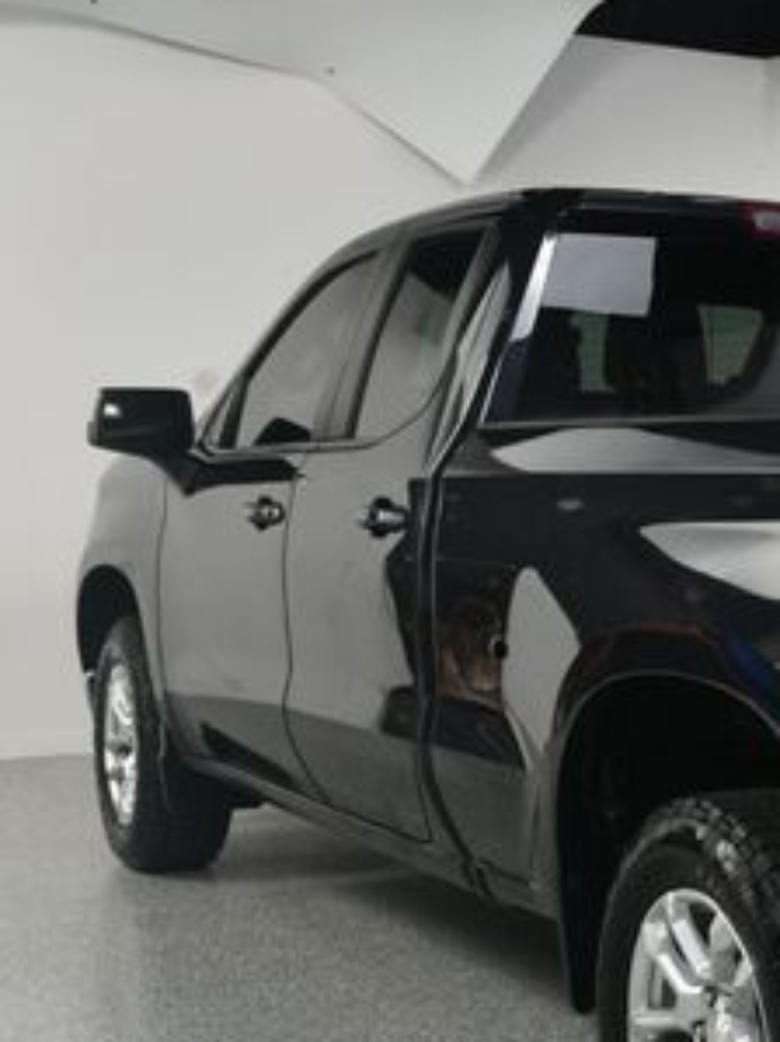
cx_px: 975
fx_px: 2105
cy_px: 718
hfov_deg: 19.6
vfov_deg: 27.6
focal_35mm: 70
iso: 100
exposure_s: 1/160
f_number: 10
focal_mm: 23
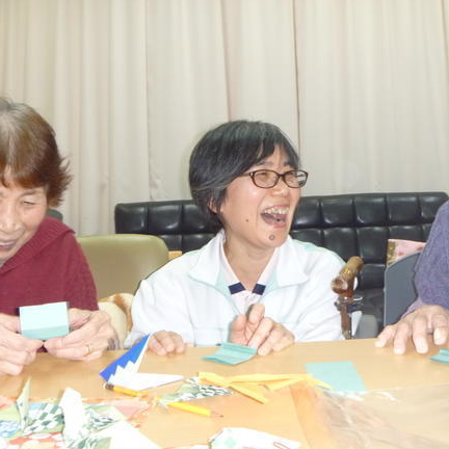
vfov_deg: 39.2
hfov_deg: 39.0
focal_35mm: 43
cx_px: 269
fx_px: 631
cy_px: 223
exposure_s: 1/30
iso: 200
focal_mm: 6.3
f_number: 3.5
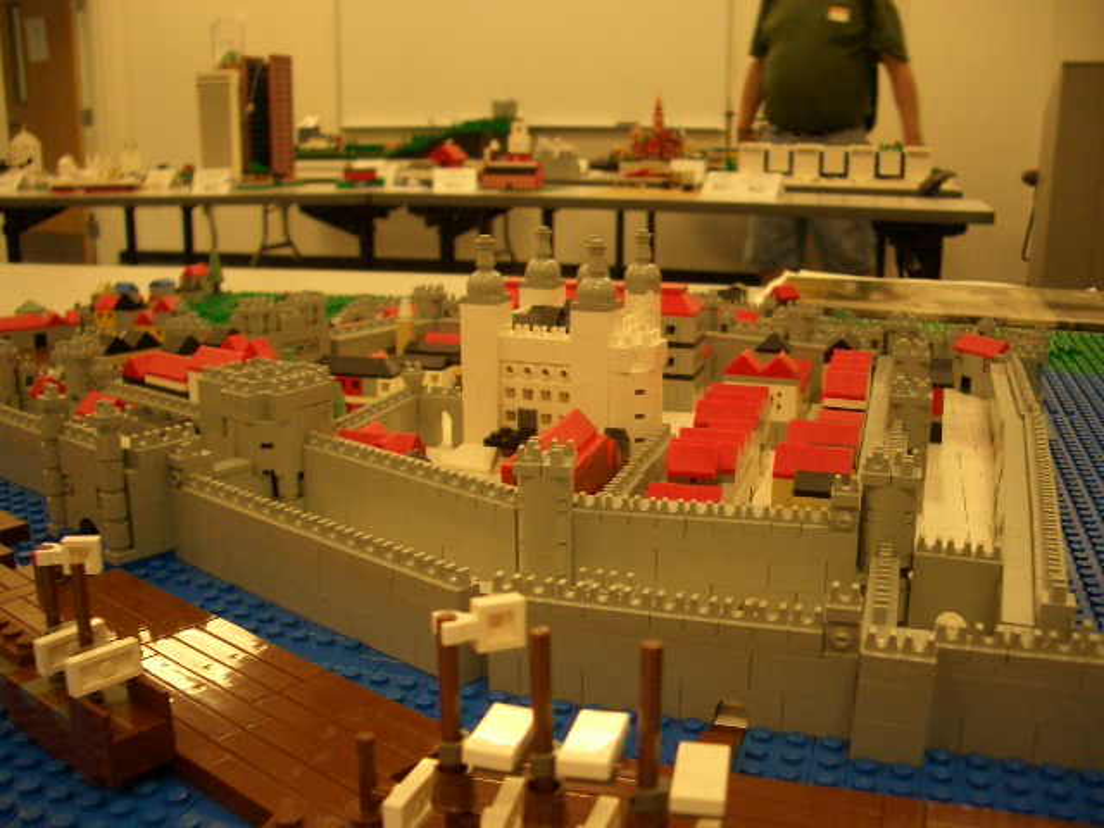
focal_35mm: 35
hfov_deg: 52.6
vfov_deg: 40.7
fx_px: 1116
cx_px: 552
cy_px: 414
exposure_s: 1/50
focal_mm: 5.8
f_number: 2.6
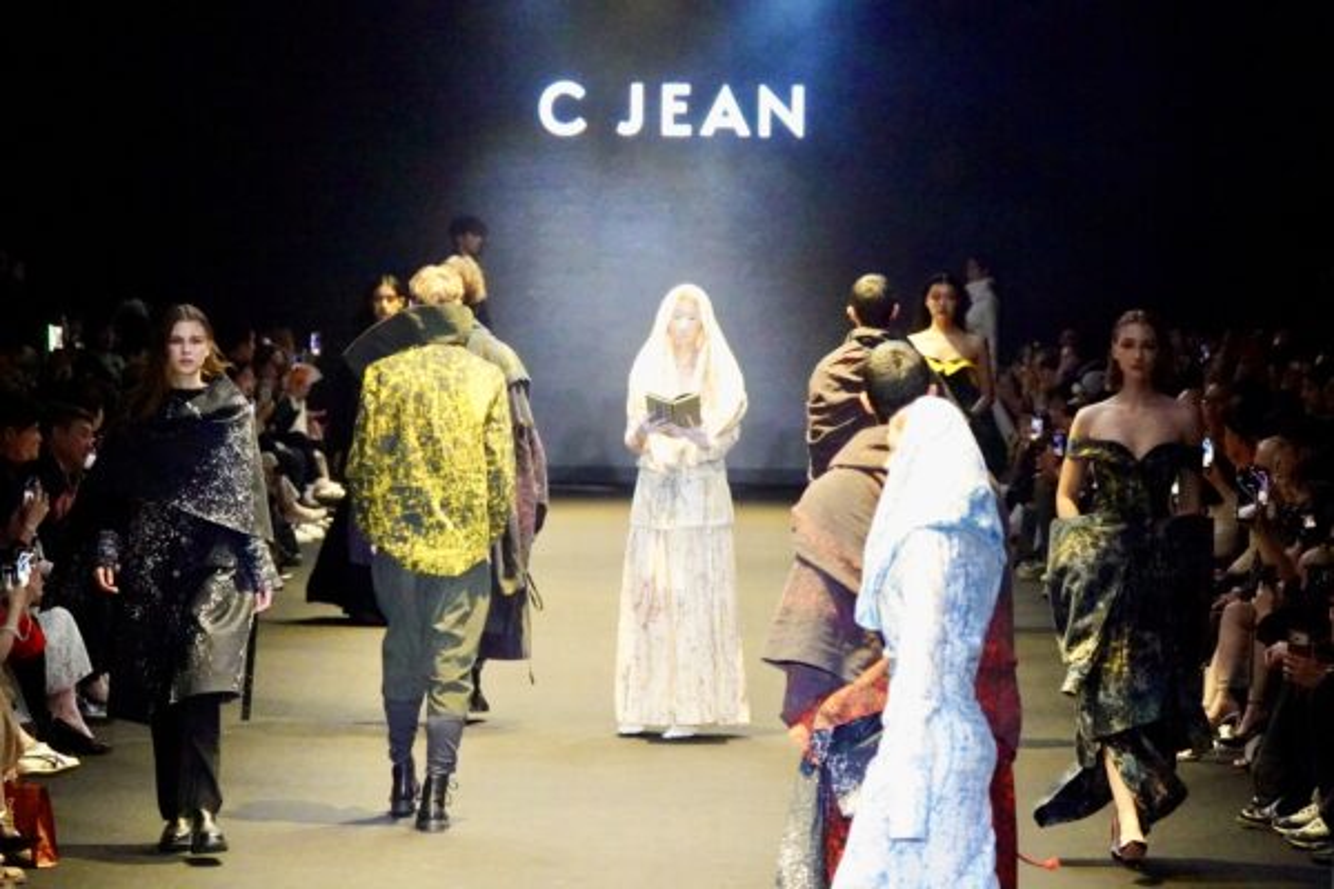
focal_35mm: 141
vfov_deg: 9.7
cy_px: 444
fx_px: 5224
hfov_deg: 14.6
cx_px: 667
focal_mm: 94
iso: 16000
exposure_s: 1/250
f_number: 4
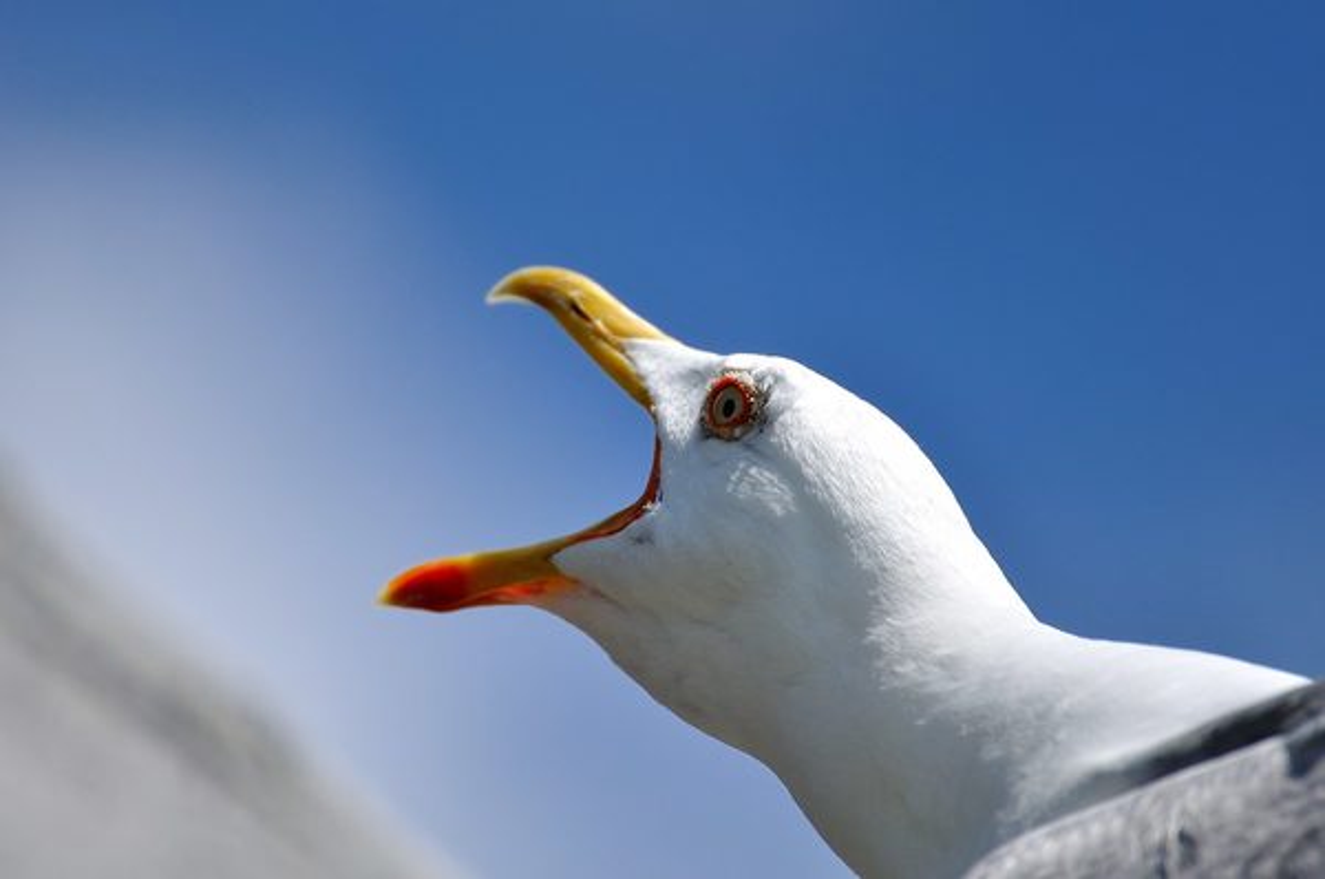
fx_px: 16536
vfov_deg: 3.0
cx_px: 662
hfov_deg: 4.6
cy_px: 440
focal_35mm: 450
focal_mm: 300
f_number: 5.6
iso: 200
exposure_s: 1/1600
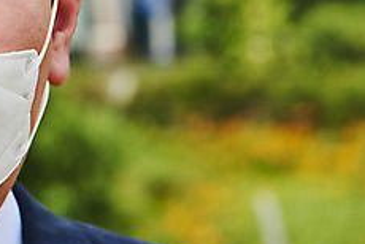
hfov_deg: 11.0
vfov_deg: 7.6
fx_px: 1848
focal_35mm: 182
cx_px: -106
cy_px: 76
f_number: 5.6
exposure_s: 1/1000
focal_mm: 70
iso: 200
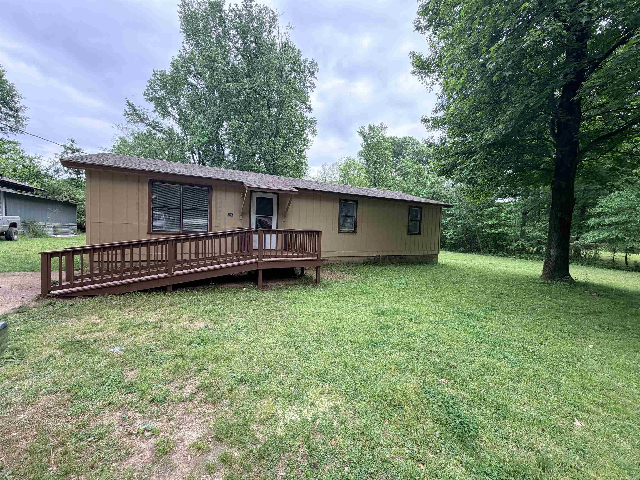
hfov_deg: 102.1
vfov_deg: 85.7
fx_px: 259
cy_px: 240
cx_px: 320
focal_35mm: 14
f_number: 2.2
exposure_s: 1/252
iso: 40
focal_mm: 2.22
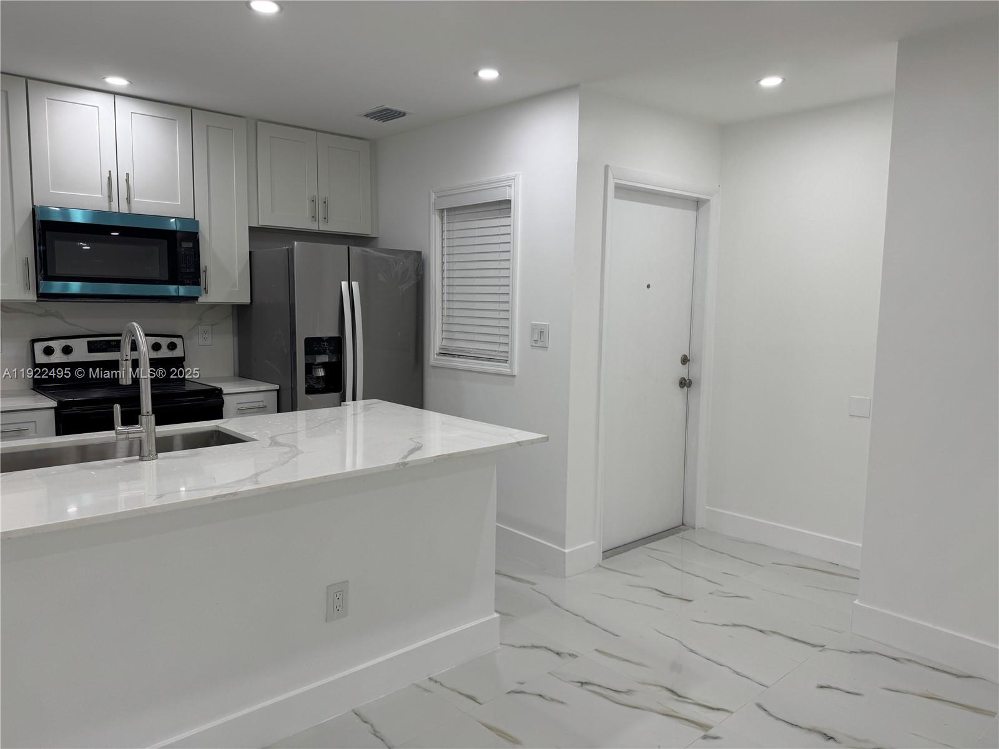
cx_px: 500
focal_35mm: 24
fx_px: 693
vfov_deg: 56.8
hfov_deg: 71.6
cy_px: 374
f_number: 1.78
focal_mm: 6.76
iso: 64
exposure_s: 1/120
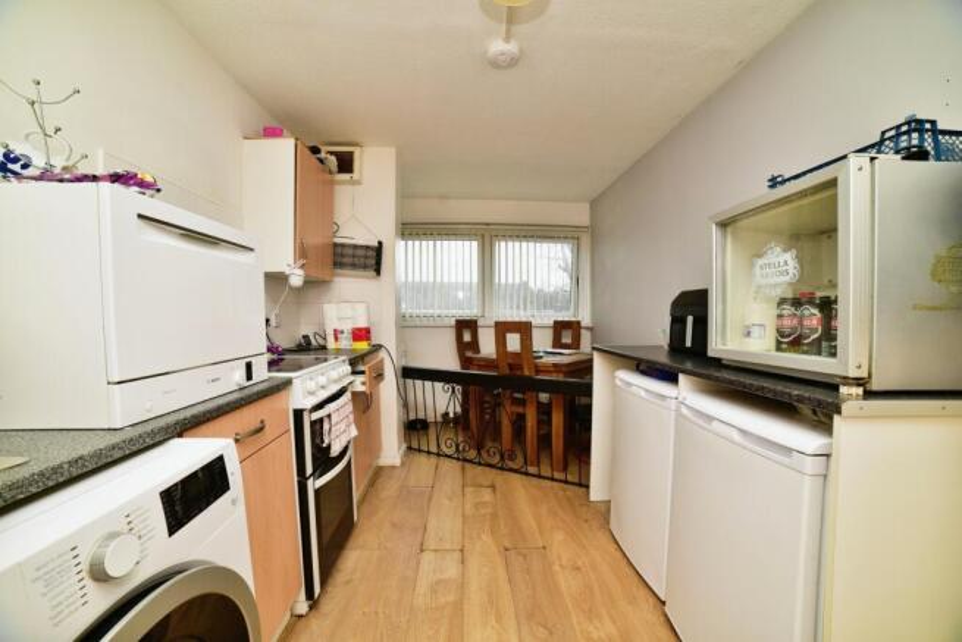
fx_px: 374
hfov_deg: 104.2
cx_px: 481
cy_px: 321
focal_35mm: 14
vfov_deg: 81.2
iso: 160
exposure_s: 1/30
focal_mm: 14
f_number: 8
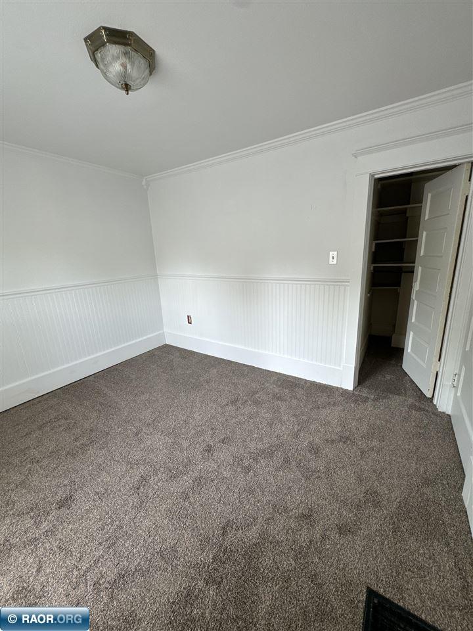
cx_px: 236
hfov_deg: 85.7
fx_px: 255
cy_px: 316
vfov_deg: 102.1
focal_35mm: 14
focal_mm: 2.22
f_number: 2.2
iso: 100
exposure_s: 1/99
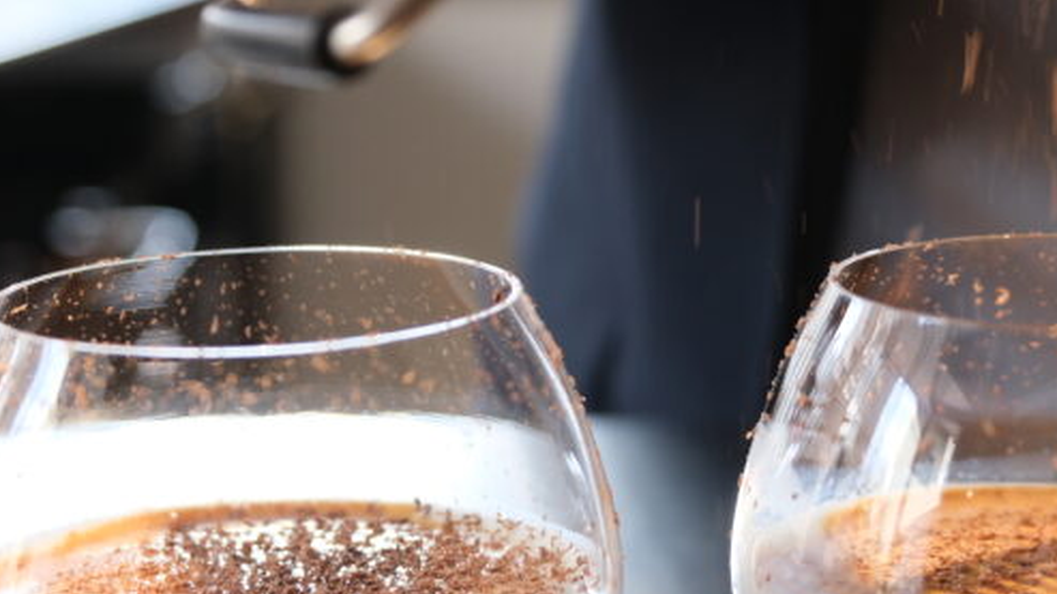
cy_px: 284
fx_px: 2073
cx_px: 600
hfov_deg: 28.6
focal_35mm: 74
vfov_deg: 16.3
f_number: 3.3
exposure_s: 1/100
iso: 640
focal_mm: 22.7
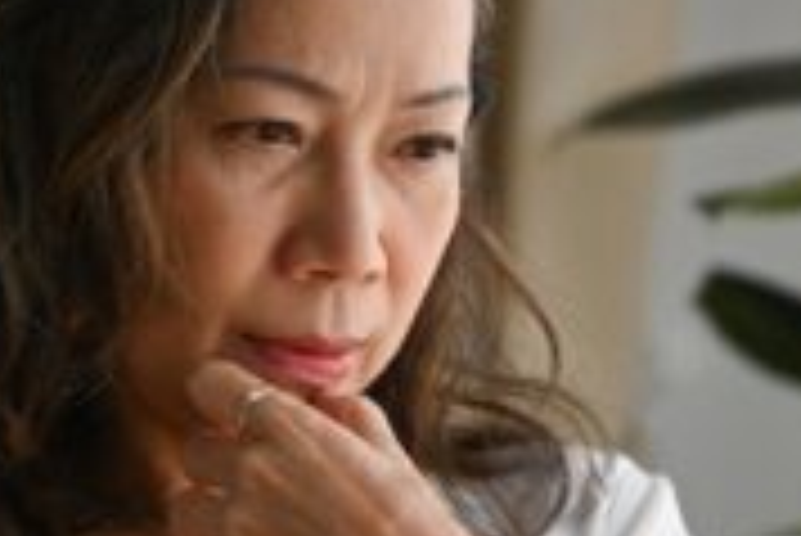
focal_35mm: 281
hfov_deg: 7.3
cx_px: 684
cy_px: 498
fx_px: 6257
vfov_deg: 4.9
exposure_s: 1/2000
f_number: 2.8
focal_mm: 85
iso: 400
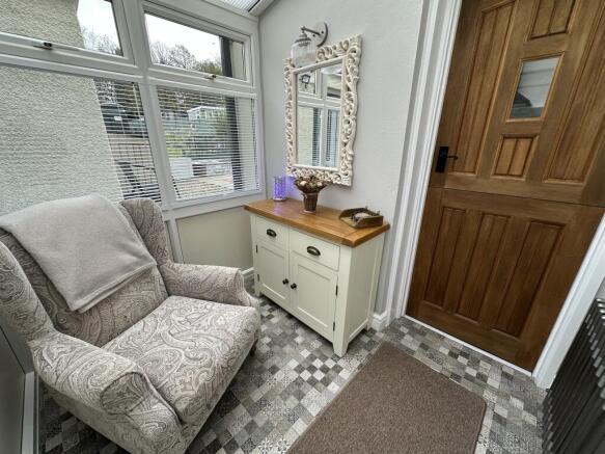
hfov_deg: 102.1
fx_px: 245
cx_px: 302
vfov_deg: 85.7
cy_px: 227
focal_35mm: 14
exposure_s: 1/99
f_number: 2.2
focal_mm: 2.22
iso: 50
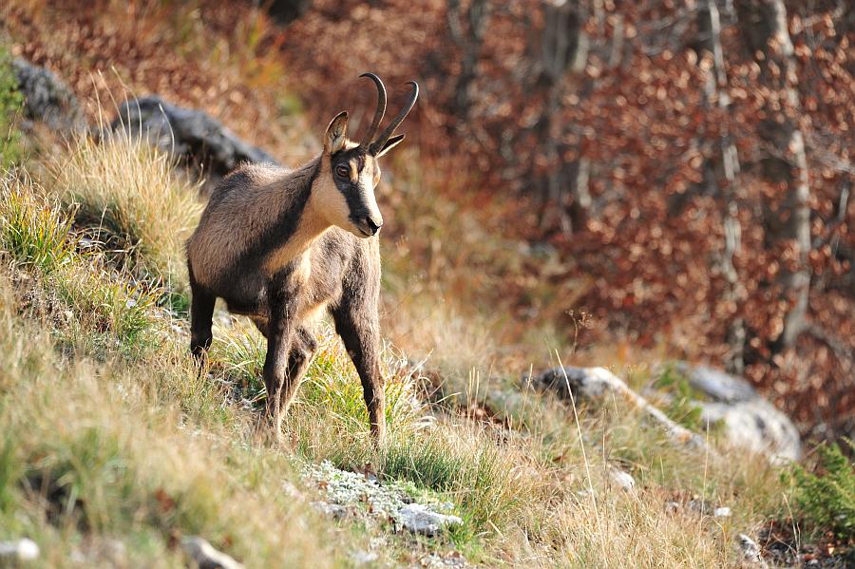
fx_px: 9494
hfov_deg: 5.2
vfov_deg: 3.4
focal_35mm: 400
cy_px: 284
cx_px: 428
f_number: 8
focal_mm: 400
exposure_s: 1/320
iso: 500
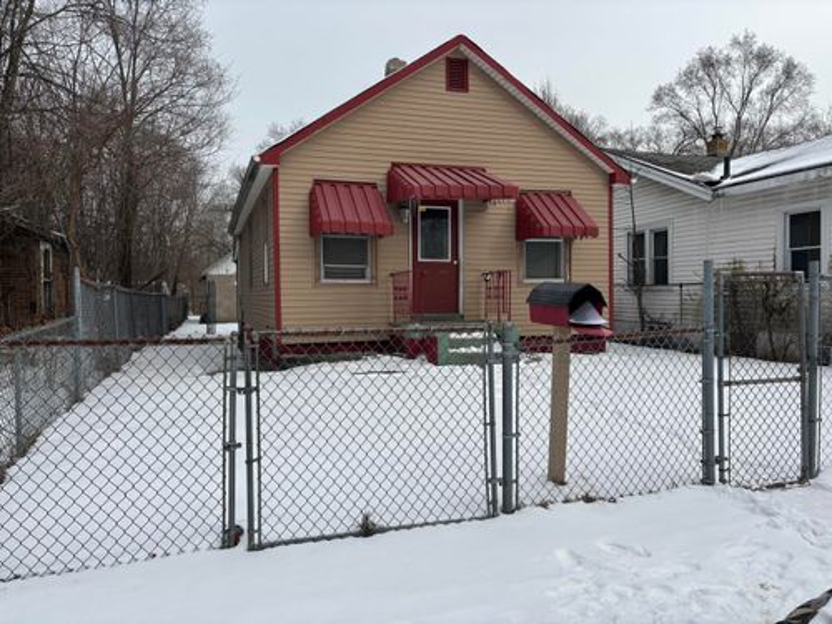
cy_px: 312
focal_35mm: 26
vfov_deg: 53.1
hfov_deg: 67.3
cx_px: 416
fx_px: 625
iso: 50
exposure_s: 1/2398
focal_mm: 5.96
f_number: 1.6
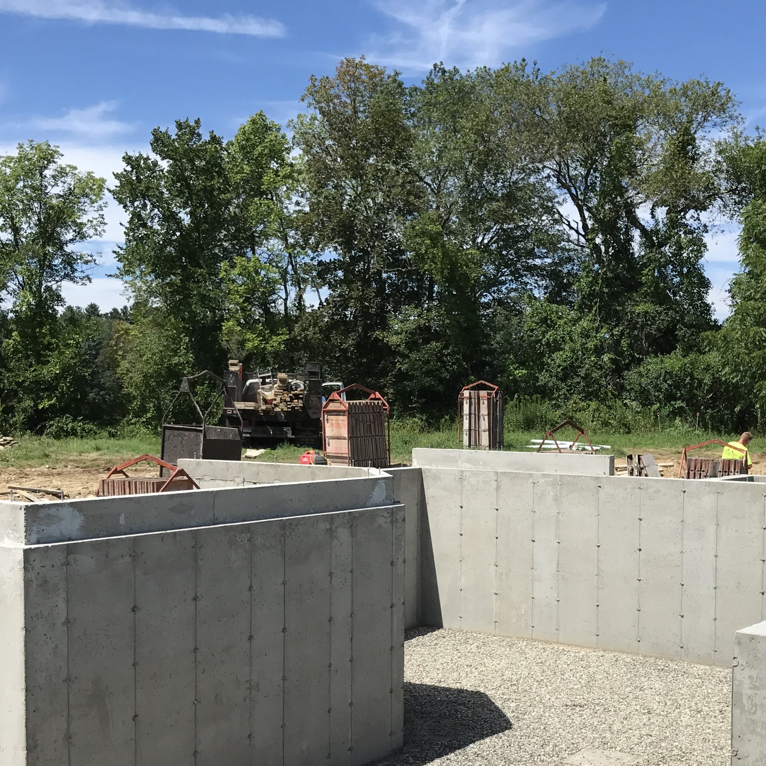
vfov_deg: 34.5
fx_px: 1227
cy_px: 477
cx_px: 455
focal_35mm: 49
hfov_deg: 34.6
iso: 20
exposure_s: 1/2907
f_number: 1.8
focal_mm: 3.99
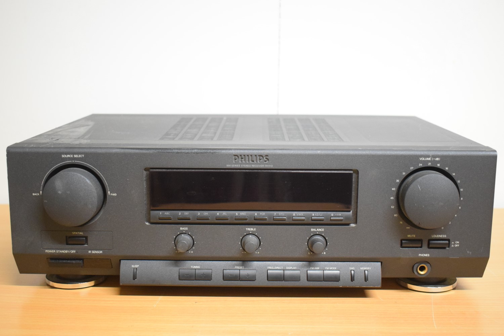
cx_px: 252
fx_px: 630
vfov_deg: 29.9
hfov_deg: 43.6
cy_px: 168
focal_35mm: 45
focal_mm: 30
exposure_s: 1/60
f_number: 4.2
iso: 3200
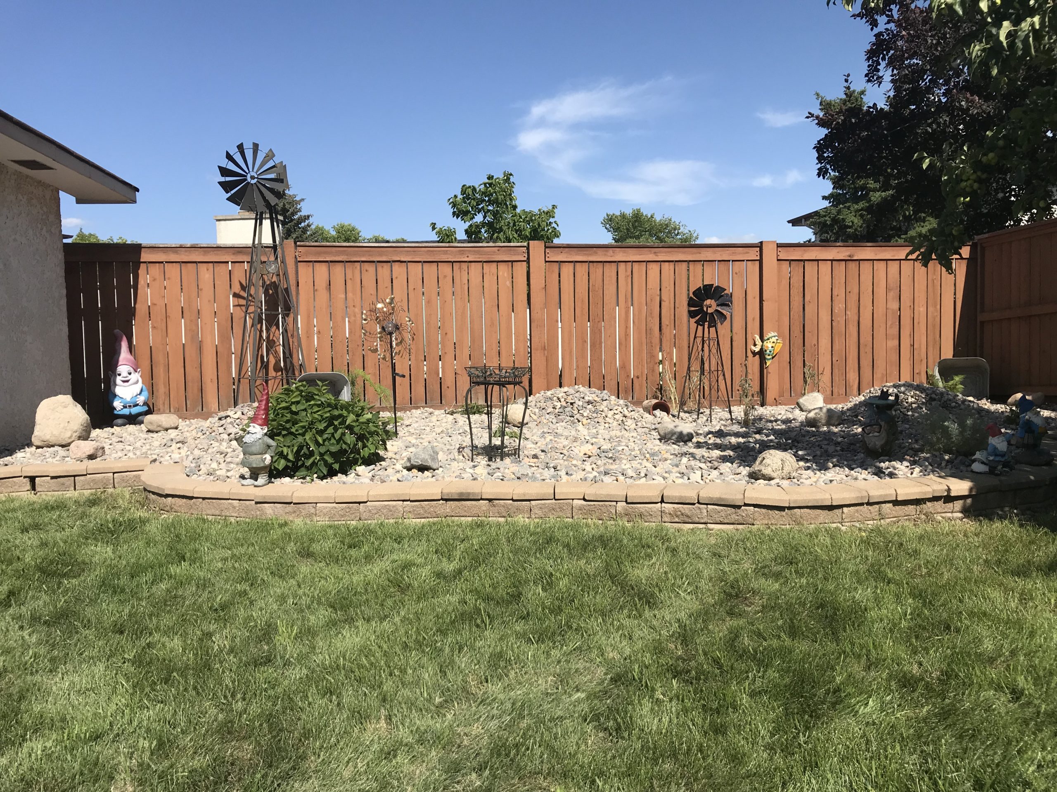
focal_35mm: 28
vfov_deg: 49.7
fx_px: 855
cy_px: 396
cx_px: 528
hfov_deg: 63.4
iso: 20
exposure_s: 1/3096
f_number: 1.8
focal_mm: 3.99
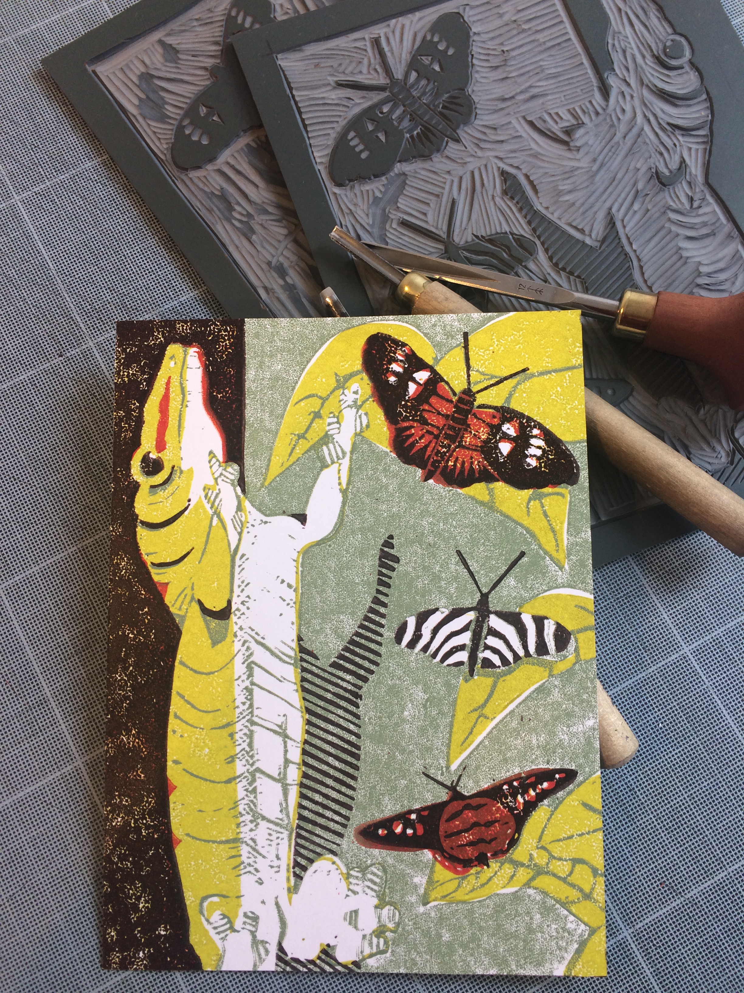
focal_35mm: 29
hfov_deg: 48.2
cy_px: 496
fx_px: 831
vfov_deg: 61.7
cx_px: 372
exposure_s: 1/50
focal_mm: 4.15
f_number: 2.2
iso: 40
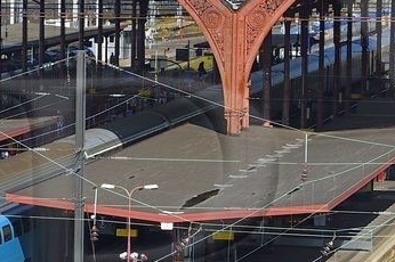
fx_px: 3299
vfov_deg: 4.5
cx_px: 5
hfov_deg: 6.8
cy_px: 267
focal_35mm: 301
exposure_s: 1/500
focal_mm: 65
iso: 200
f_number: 10
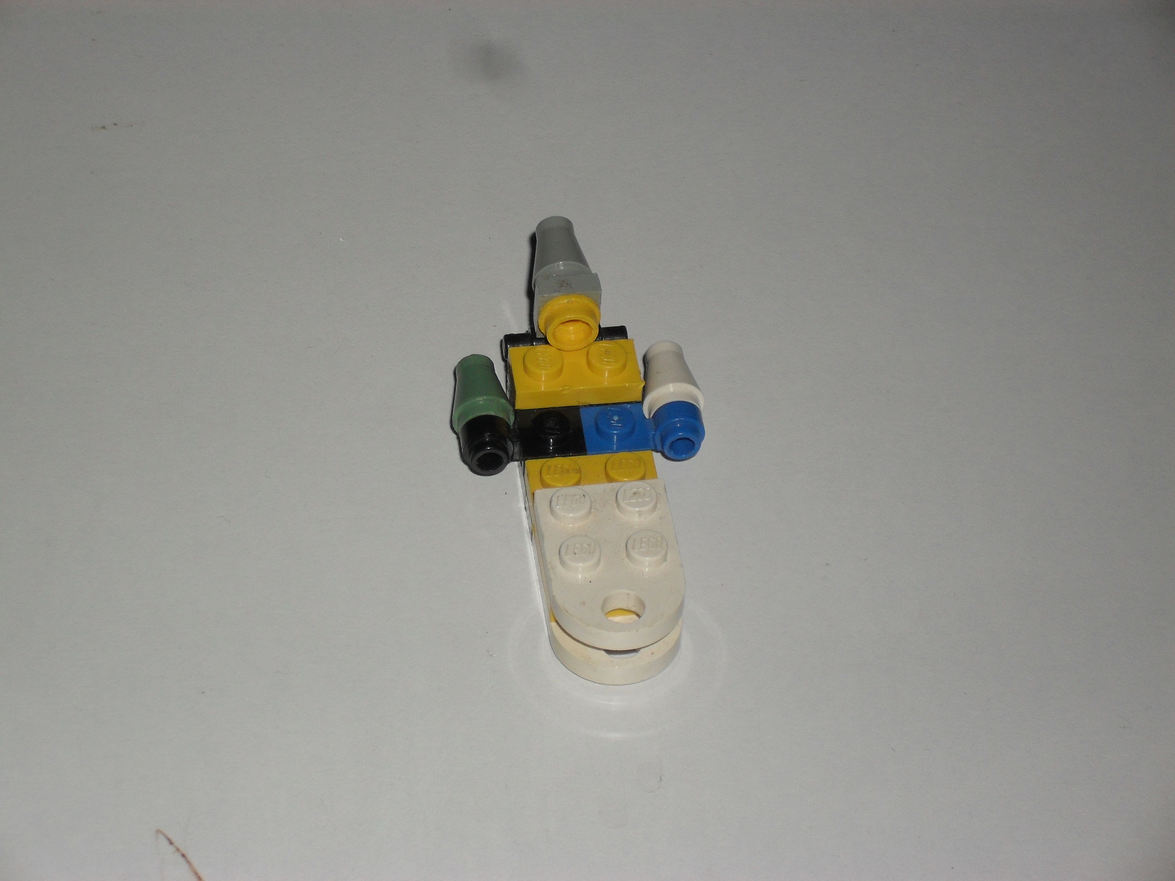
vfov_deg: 14.1
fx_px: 3564
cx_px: 588
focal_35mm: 105
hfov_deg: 18.7
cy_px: 440
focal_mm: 18.9
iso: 100
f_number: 5.8
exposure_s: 1/60
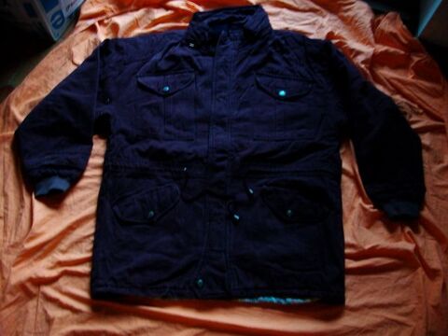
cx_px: 224
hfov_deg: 56.8
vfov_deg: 44.2
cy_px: 168
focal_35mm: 32
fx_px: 414
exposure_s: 1/8
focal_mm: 5.7
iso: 200
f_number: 2.9
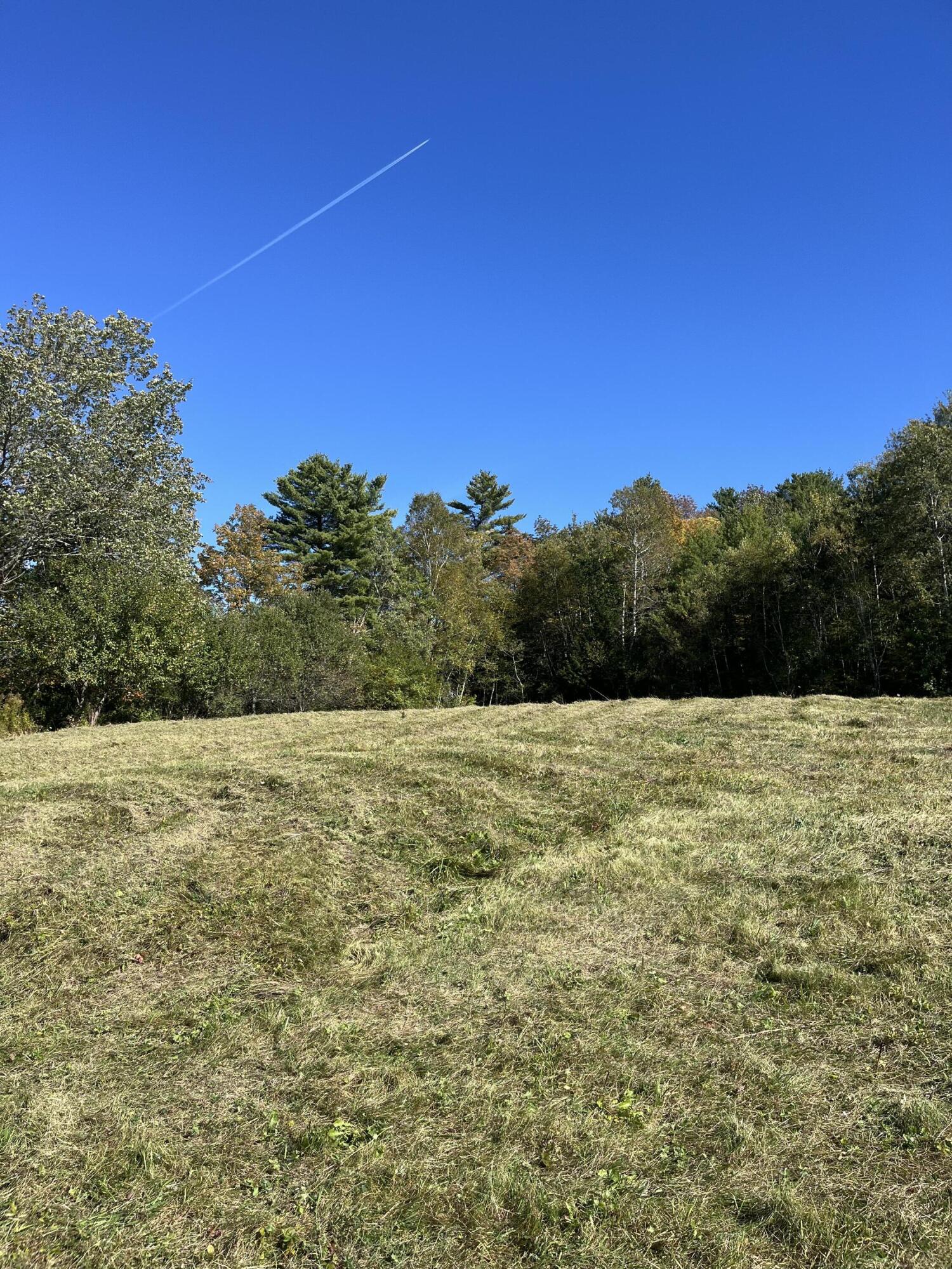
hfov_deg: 53.1
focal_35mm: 26
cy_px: 634
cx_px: 476
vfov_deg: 67.3
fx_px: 953
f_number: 1.6
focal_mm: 5.1
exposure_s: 1/2358
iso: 50
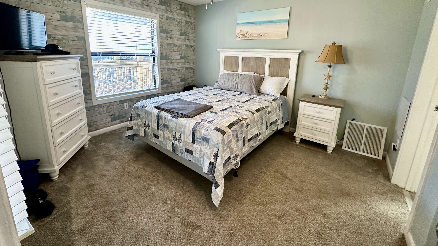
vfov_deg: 66.0
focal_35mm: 16
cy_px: 91
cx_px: 213
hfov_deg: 99.3
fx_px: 186
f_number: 2.2
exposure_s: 1/120
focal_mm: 2.22
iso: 250
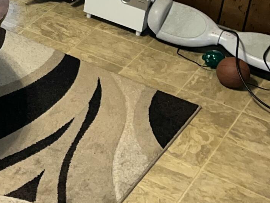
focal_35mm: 110
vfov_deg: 12.9
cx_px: -171
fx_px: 858
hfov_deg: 15.9
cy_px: -77
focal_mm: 5.7
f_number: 1.5
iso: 125
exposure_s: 1/13
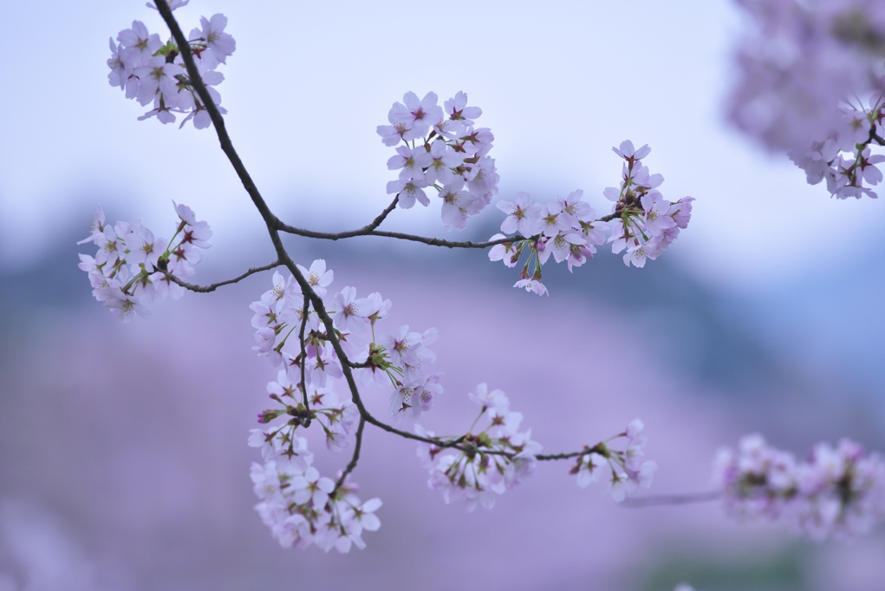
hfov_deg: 6.8
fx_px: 7400
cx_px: 443
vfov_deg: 4.6
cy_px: 296
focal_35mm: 301
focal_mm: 300
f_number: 5.6
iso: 200
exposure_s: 1/1600
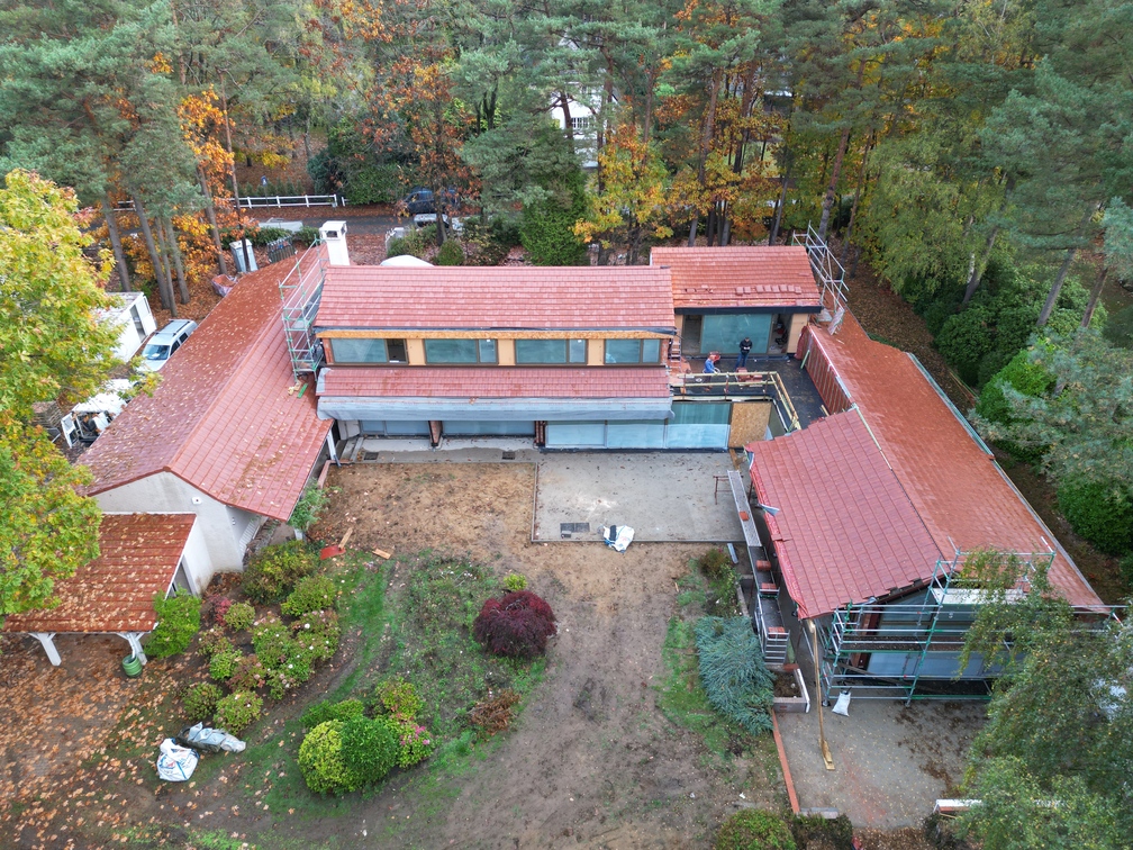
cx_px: 566
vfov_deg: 56.8
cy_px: 425
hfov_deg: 71.6
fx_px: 786
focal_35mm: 24
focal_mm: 6.72
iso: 110
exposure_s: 1/160
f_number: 1.7
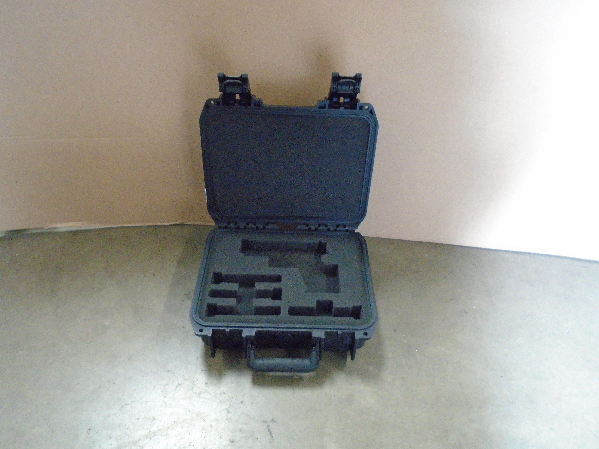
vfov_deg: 53.1
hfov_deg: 67.3
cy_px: 224
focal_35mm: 26
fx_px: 450
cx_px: 300
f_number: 3.2
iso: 800
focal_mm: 4.6
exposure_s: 1/30
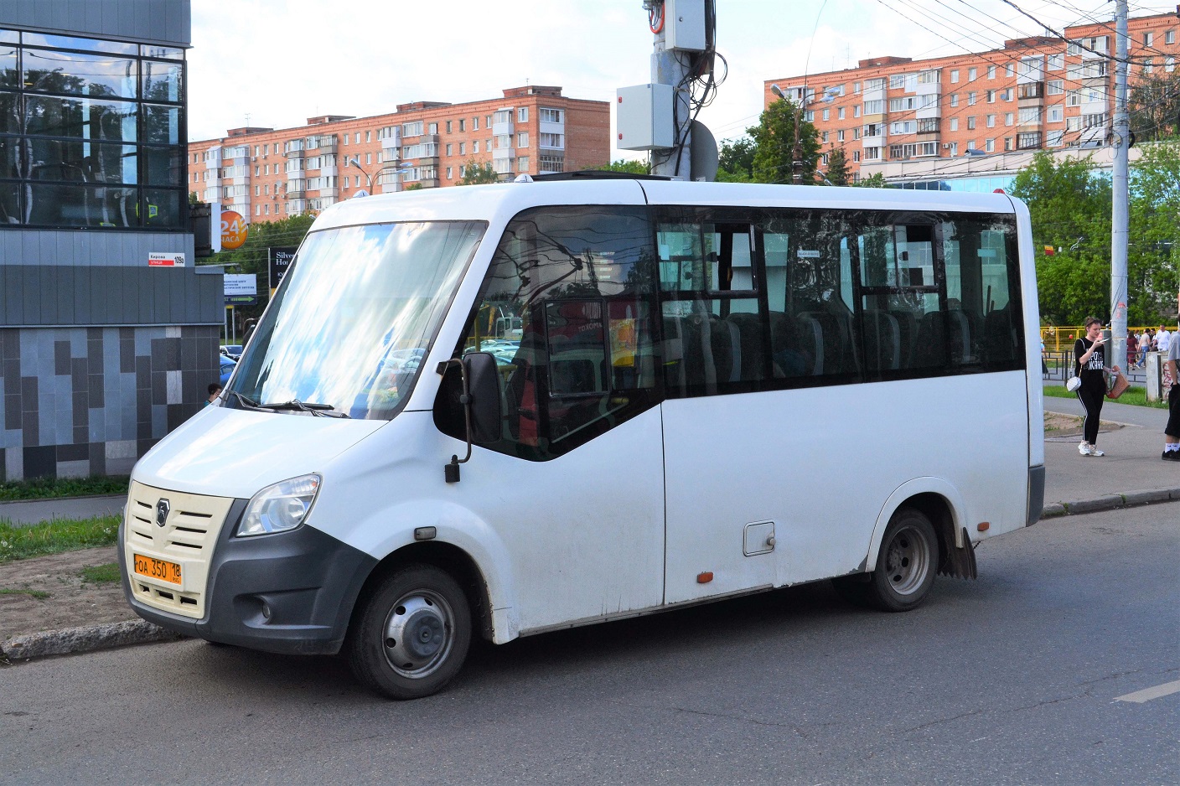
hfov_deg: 41.1
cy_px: 393
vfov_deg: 28.1
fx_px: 1573
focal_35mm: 48
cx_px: 590
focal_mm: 32
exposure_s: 1/250
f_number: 10
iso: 400
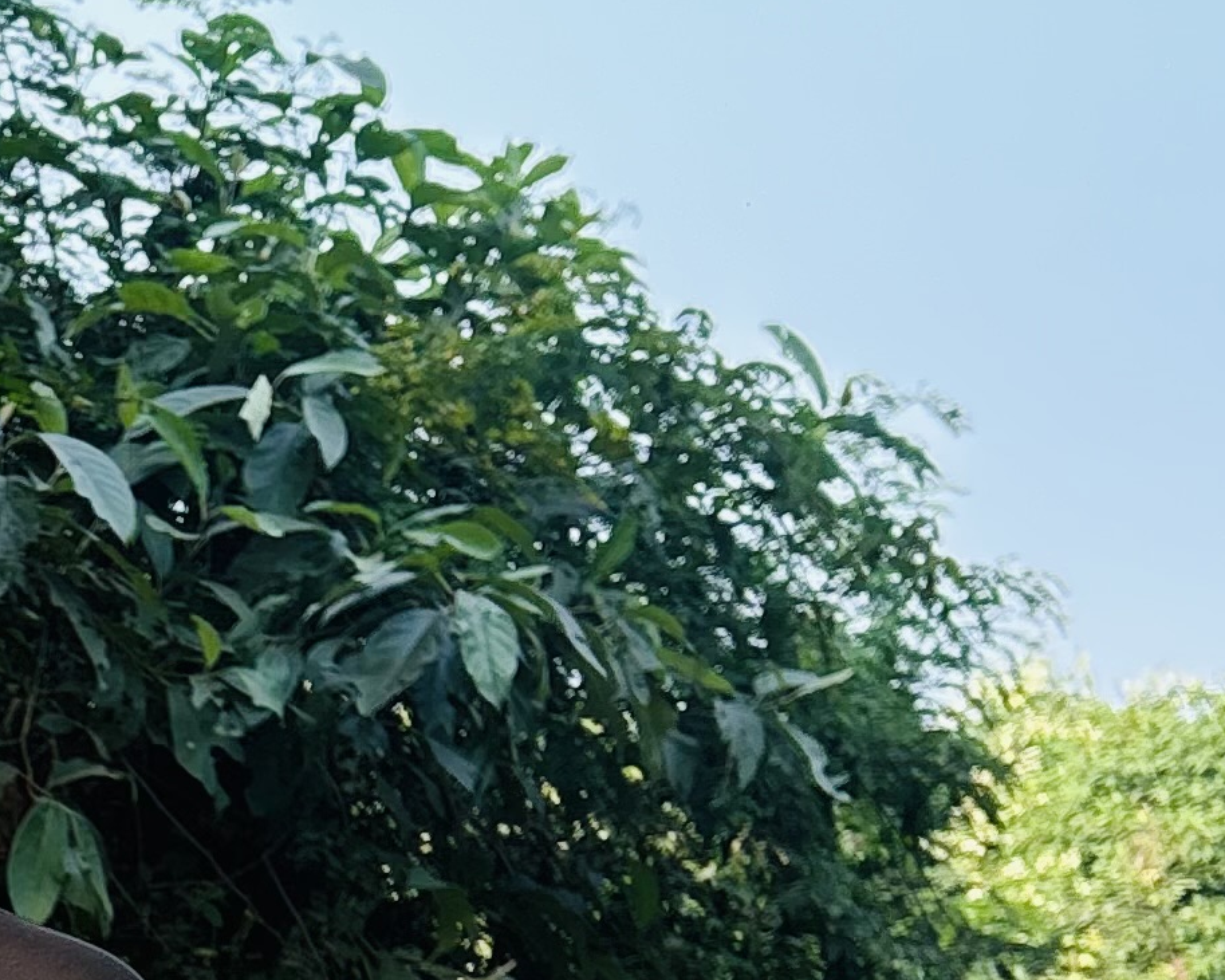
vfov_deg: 12.8
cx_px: -358
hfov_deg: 16.3
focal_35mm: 112
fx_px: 4060
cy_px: 1645
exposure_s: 1/481
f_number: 1.6
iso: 50
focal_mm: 5.96
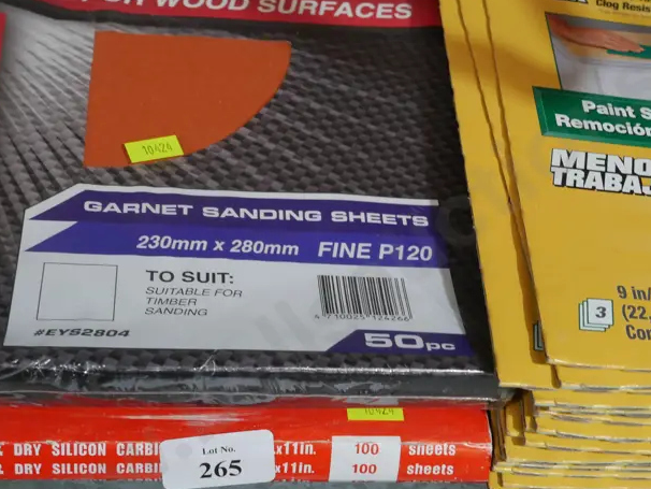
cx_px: 424
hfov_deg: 27.3
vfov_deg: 20.7
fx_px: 1336
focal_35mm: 71
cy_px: 248
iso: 500
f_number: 4.6
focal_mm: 21
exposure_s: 1/60
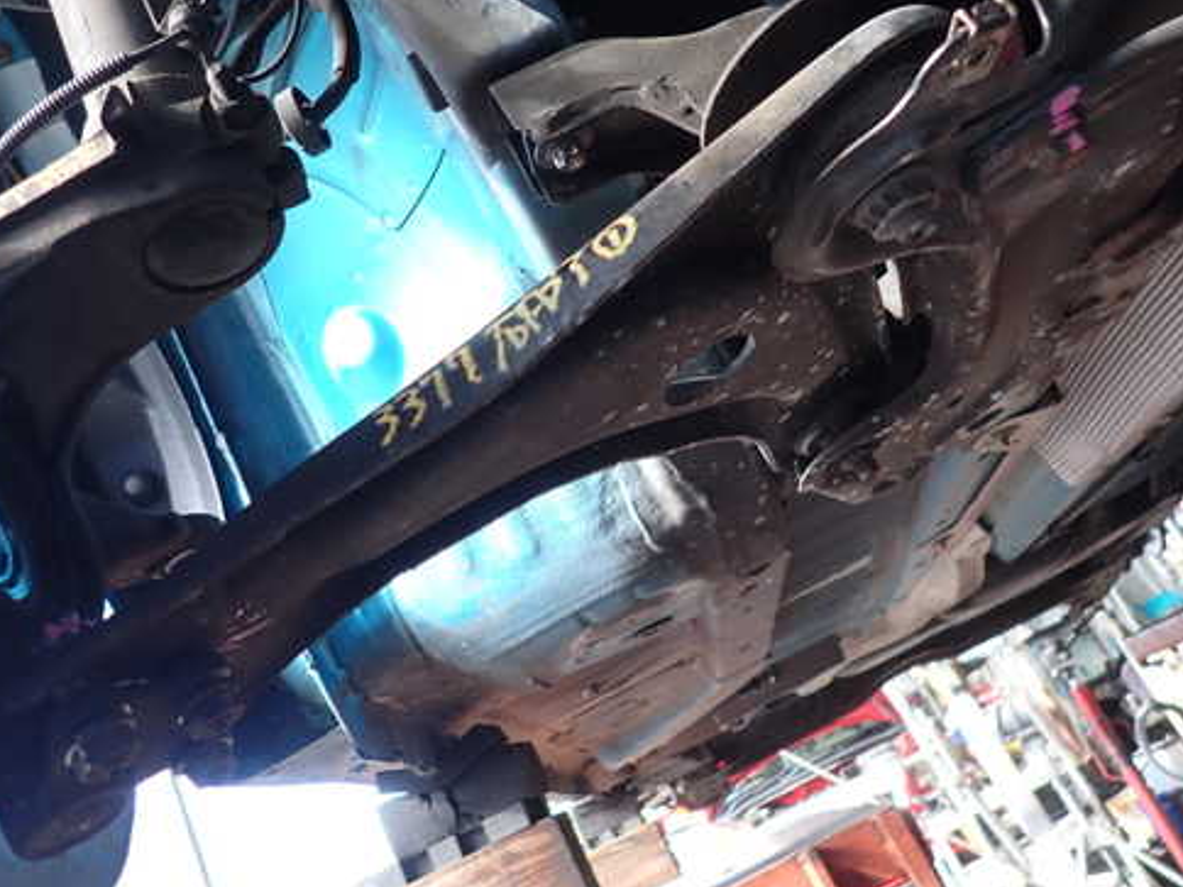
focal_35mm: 31
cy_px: 425
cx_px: 550
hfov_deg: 58.3
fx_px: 1059
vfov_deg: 45.4
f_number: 2
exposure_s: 1/80
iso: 100
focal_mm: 4.5
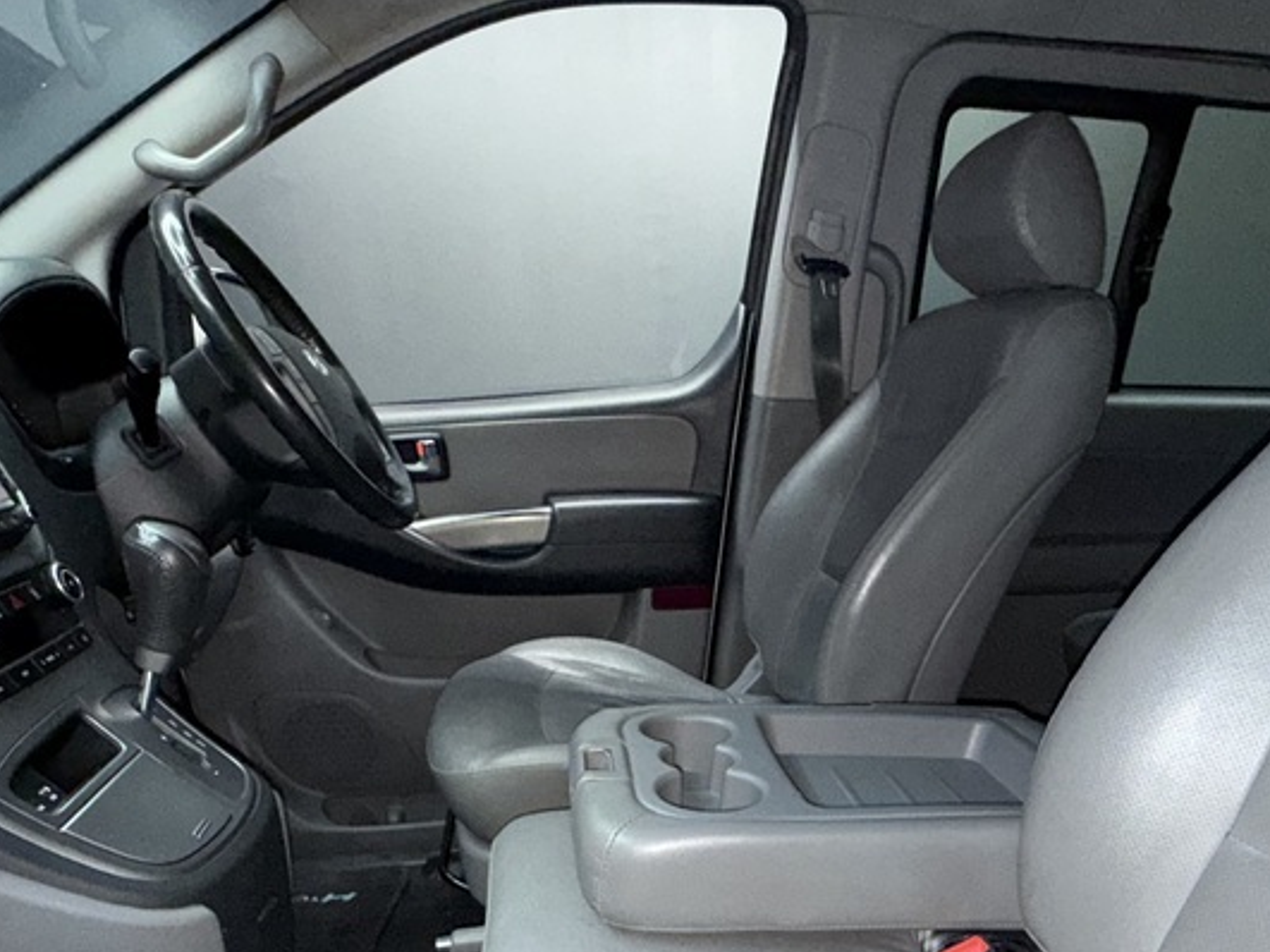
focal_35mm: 27
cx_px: 789
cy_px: 780
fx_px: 990
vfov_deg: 48.1
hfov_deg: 64.4
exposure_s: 1/60
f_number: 2.2
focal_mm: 2.22
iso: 250
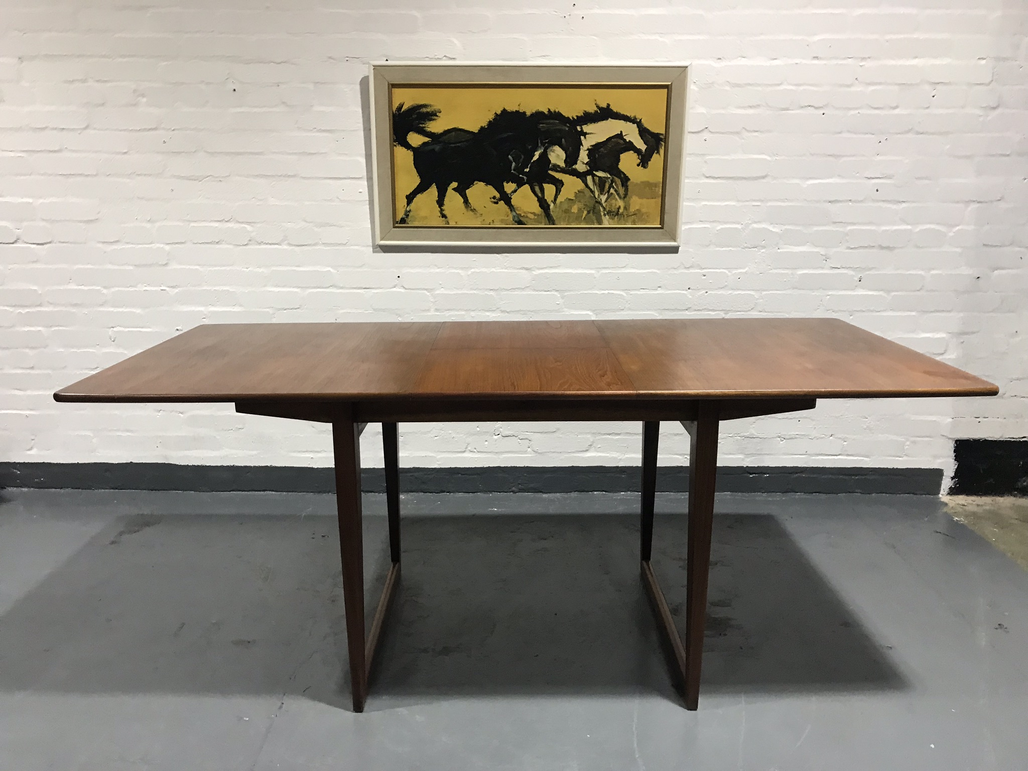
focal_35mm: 28
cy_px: 386
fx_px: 832
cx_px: 514
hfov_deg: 63.4
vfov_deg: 49.7
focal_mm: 3.99
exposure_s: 1/17
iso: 64
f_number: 1.8
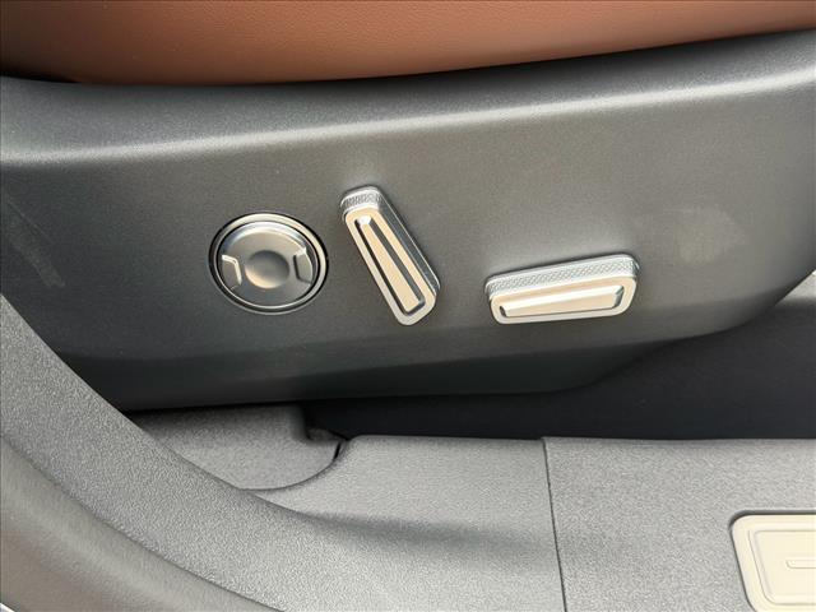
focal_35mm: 48
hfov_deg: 39.7
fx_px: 1131
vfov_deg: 30.3
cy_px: 306
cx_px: 408
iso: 200
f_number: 1.78
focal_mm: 6.76
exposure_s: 1/215
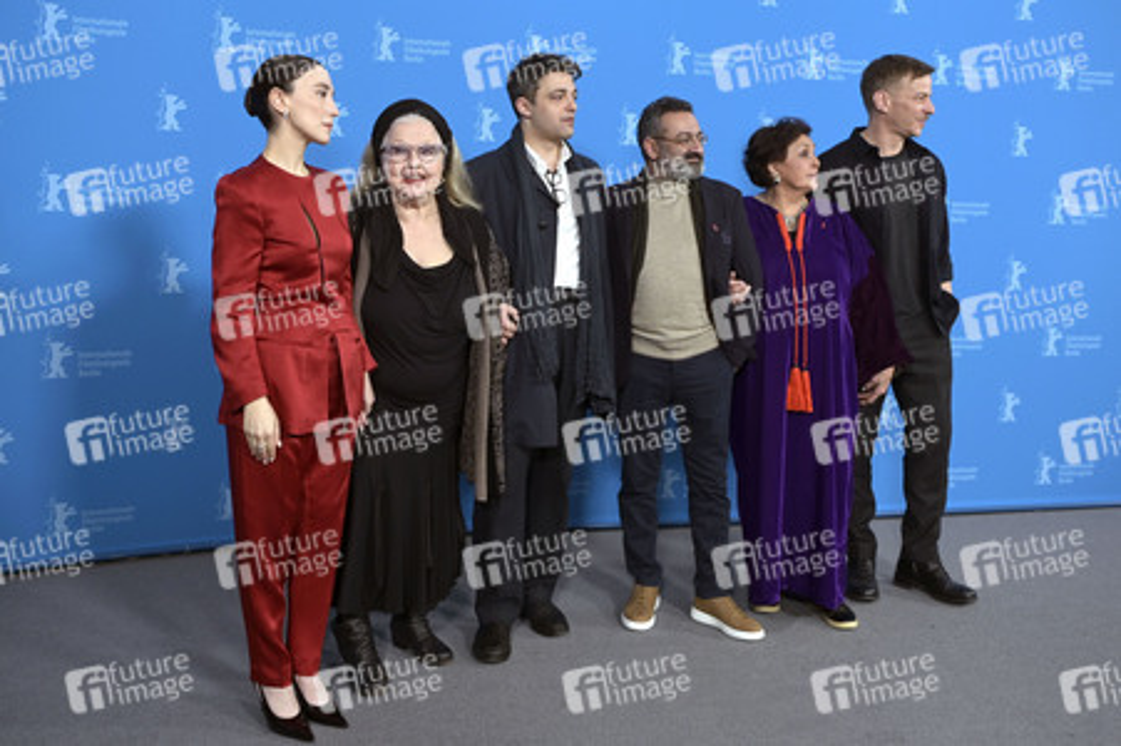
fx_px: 871
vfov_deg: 46.3
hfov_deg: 65.5
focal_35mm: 28
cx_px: 560
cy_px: 373
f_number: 3.5
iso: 1000
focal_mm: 28
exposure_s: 1/400
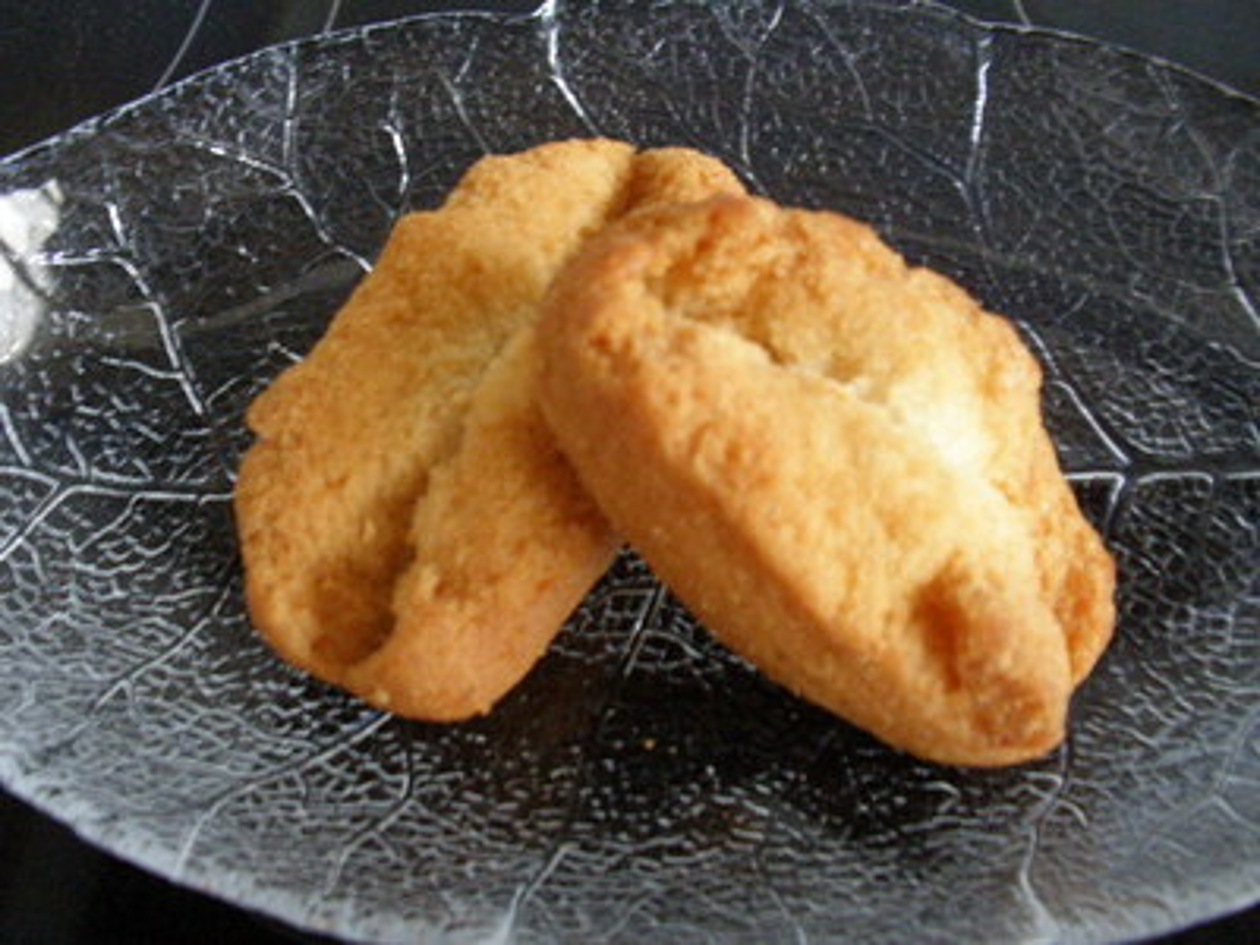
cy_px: 472
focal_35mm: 37
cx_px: 630
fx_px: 1347
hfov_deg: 50.1
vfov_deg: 38.7
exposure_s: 1/2
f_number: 3.5
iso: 125
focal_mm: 6.6
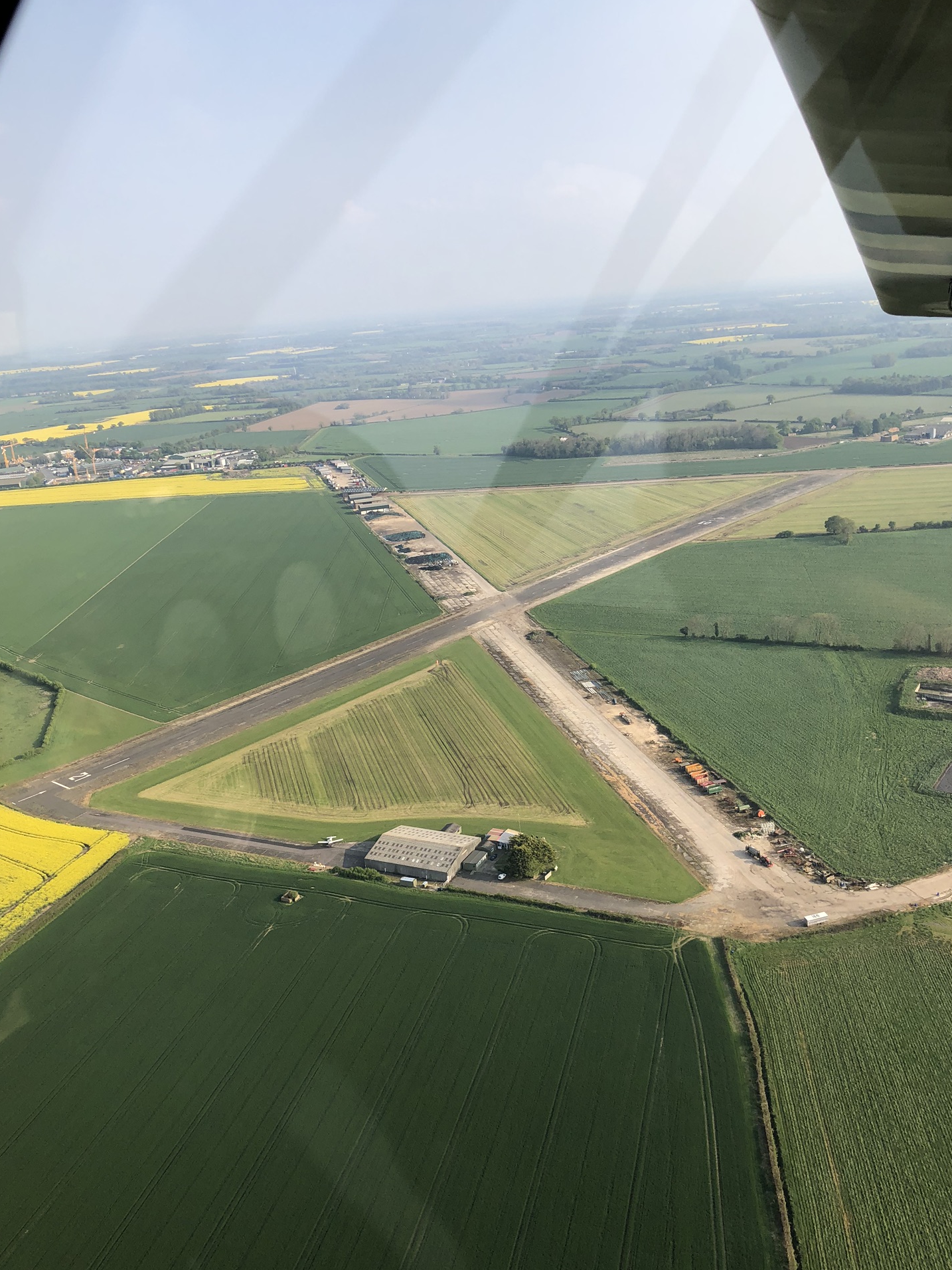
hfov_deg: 46.8
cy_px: 677
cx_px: 459
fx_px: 1100
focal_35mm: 30
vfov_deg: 59.9
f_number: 1.8
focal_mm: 4
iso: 20
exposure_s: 1/1012
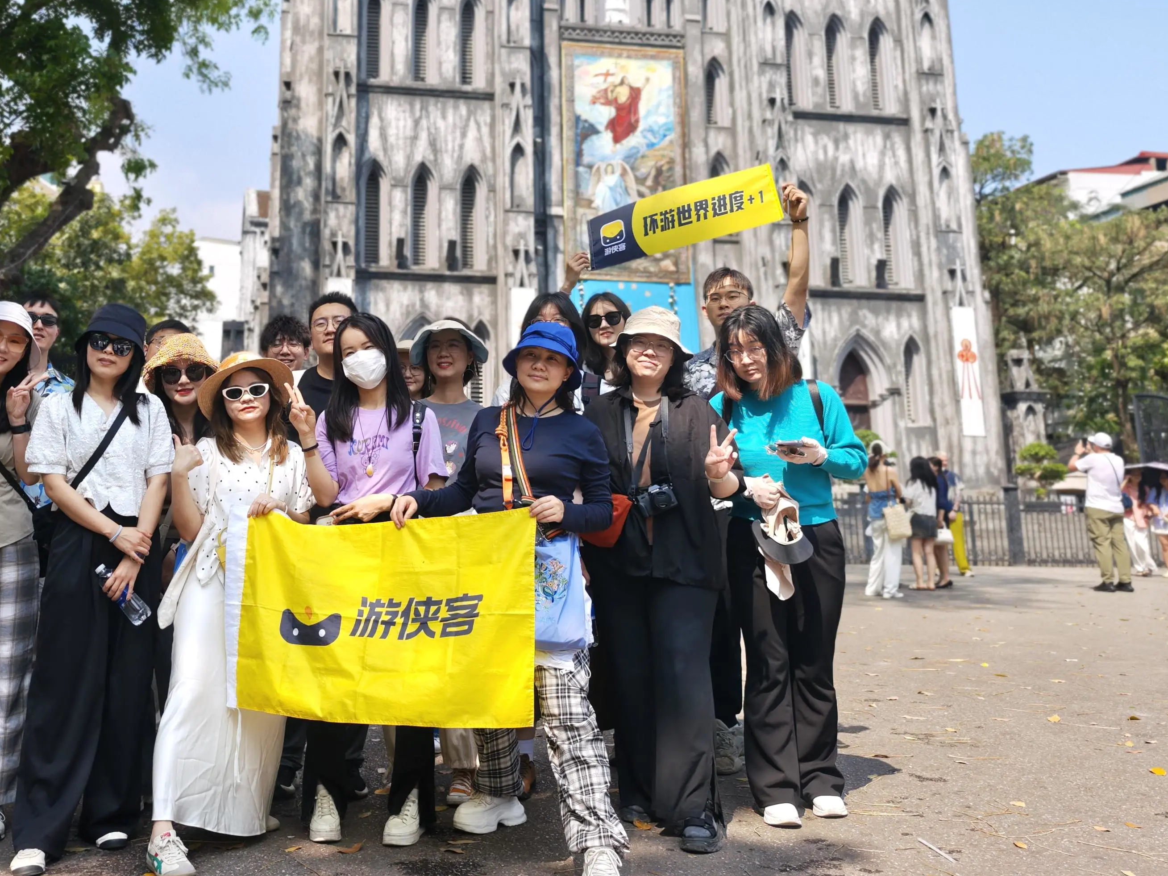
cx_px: 371
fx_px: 1215
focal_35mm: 36
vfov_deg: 39.0
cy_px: 262
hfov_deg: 50.3
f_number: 1.63
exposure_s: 1/989
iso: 50
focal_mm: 8.72
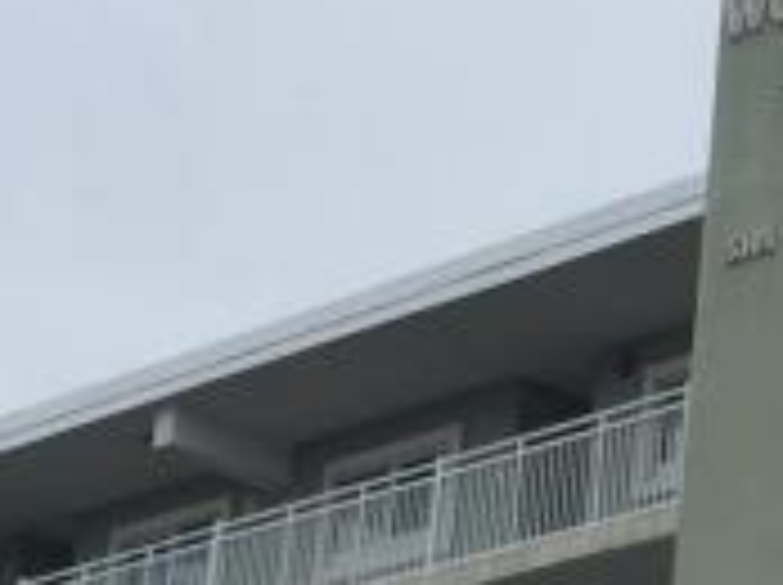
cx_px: 972
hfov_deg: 11.3
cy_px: 909
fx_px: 3863
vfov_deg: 8.4
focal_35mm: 171
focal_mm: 4.15
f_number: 2.2
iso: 32
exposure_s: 1/746
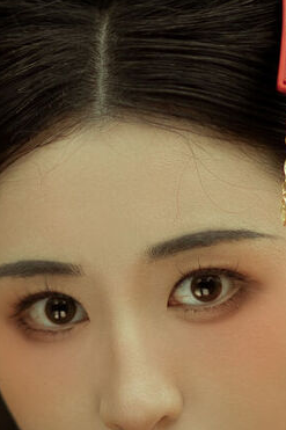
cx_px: 263
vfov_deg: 5.7
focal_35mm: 361
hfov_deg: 3.8
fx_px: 4306
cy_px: 658
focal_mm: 85
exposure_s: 1/640
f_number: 1.4
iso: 100
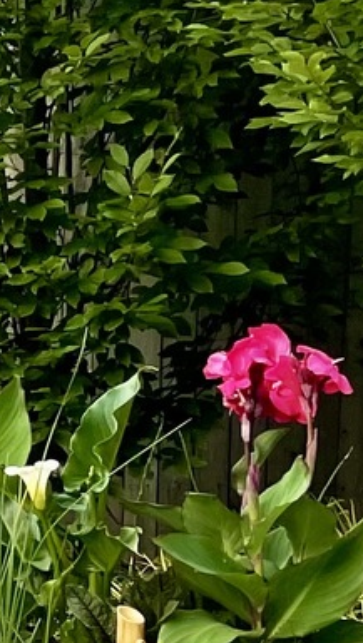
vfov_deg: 14.6
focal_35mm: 147
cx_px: -1260
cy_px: 391
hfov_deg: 6.2
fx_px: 2512
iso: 50
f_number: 1.6
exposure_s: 1/121
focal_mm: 4.2
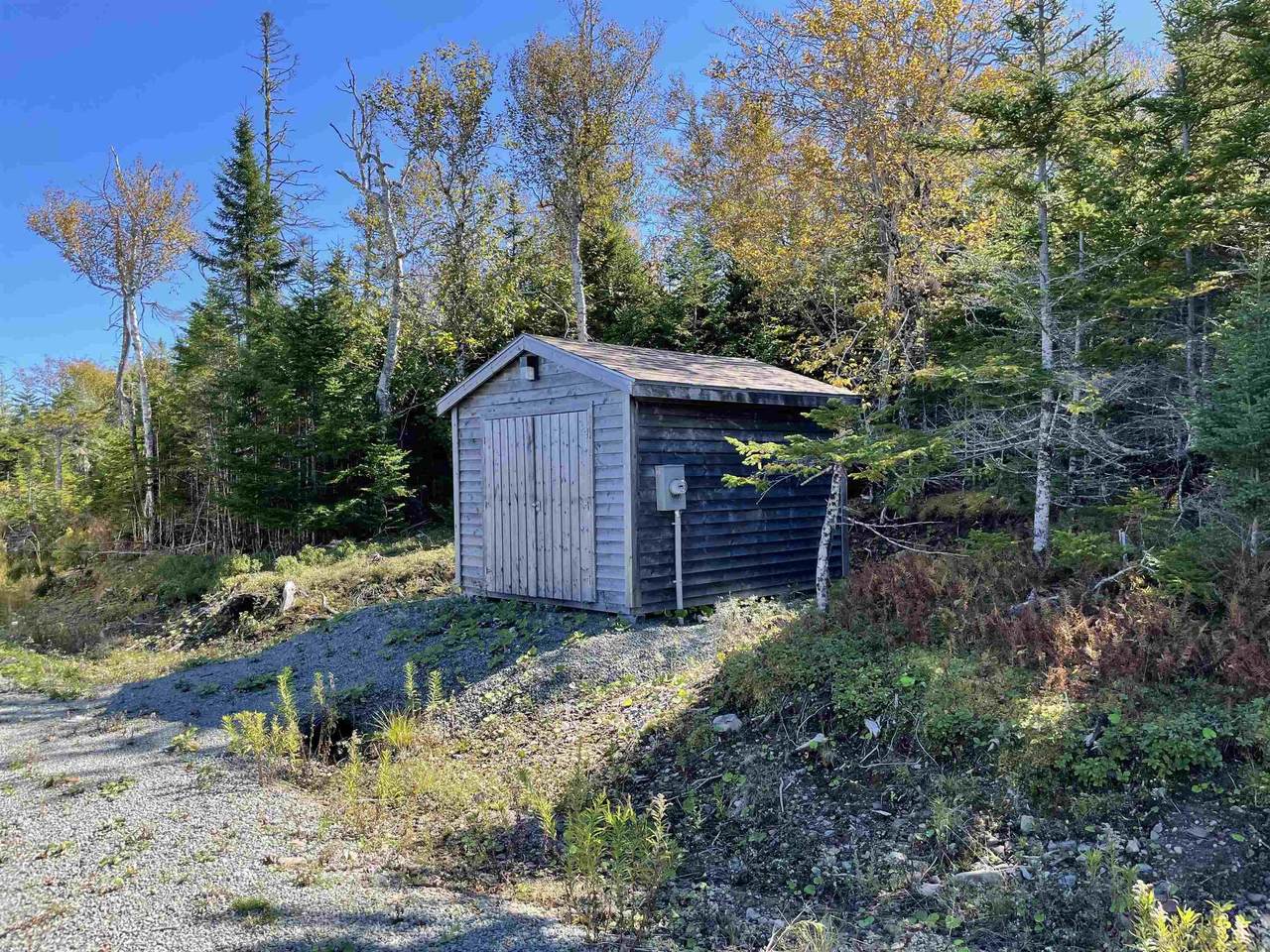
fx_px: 954
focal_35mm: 26
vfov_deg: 53.1
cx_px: 635
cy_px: 476
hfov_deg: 67.3
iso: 32
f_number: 1.6
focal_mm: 4.2
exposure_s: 1/875
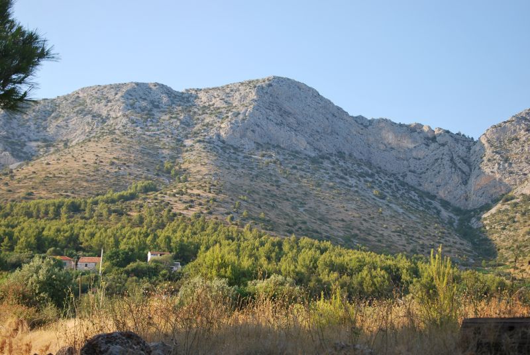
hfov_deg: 37.8
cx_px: 265
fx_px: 774
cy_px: 178
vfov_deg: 25.8
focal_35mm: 52
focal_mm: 35
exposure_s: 1/160
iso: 100
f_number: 6.3
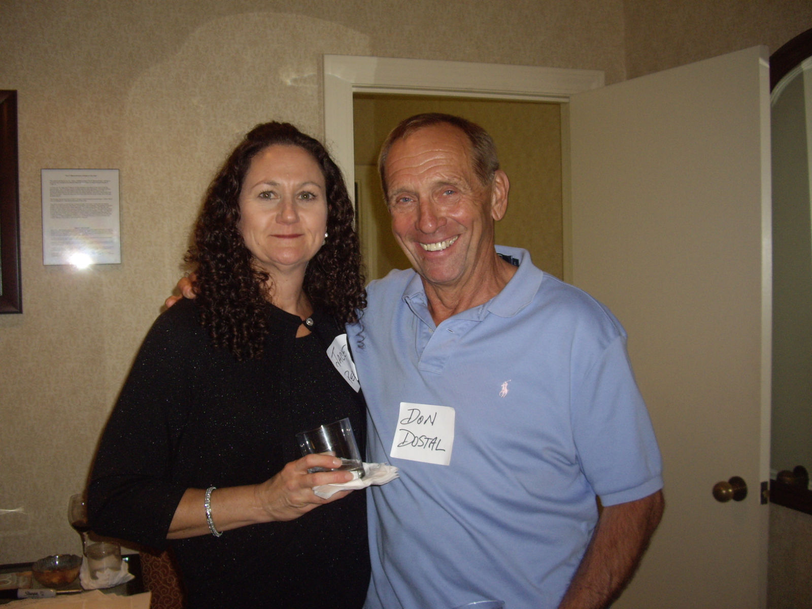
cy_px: 304
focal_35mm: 38
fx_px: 891
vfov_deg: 37.7
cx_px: 406
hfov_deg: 49.0
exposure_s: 1/40
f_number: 2.8
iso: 200
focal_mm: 7.9
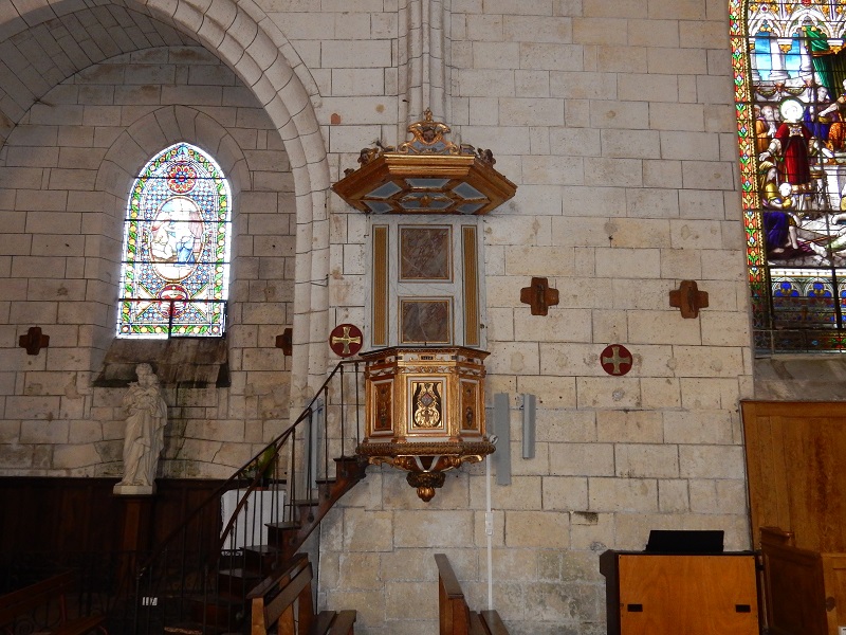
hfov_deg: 60.0
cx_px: 423
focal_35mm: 30
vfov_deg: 46.8
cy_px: 318
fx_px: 733
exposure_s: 1/30
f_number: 4
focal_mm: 5.4
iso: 500
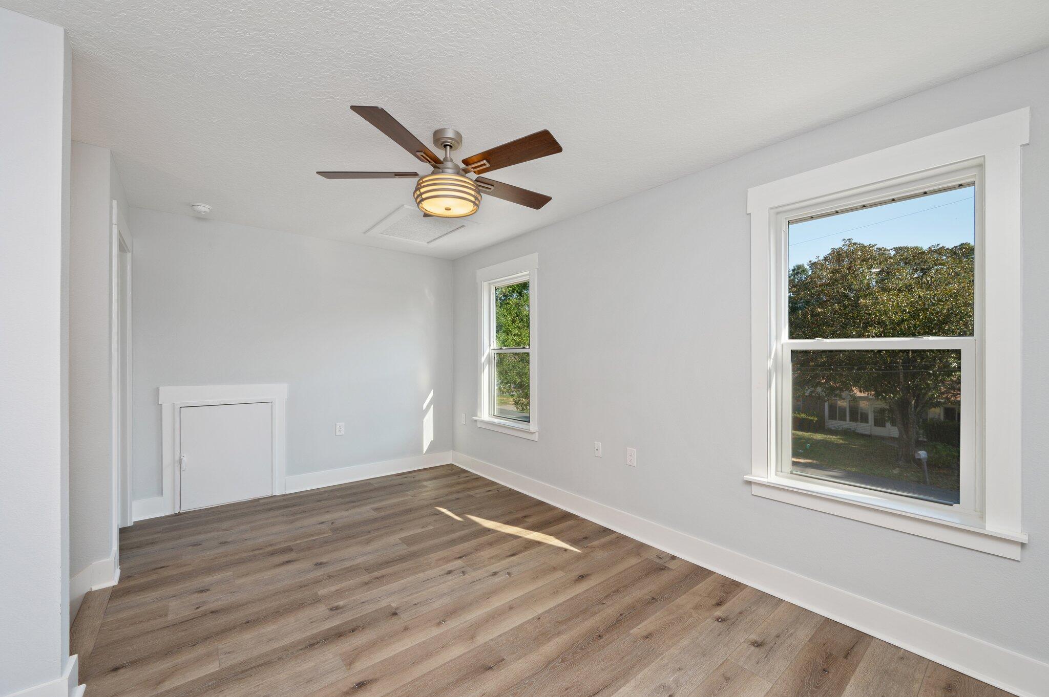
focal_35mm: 14
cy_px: 348
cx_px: 524
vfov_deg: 81.1
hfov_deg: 104.3
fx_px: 408
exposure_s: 1/30
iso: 320
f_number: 9
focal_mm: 14
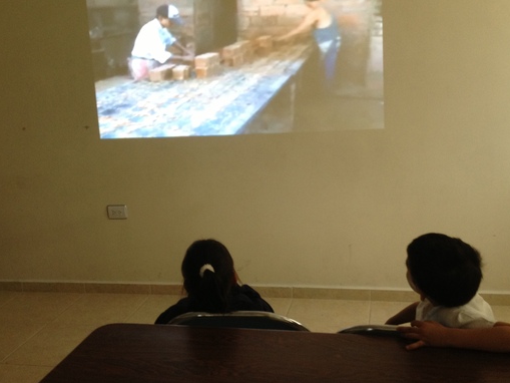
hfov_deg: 42.9
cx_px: 250
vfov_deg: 32.9
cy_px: 193
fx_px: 648
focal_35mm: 44
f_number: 2.4
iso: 125
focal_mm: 4.28
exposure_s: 1/20
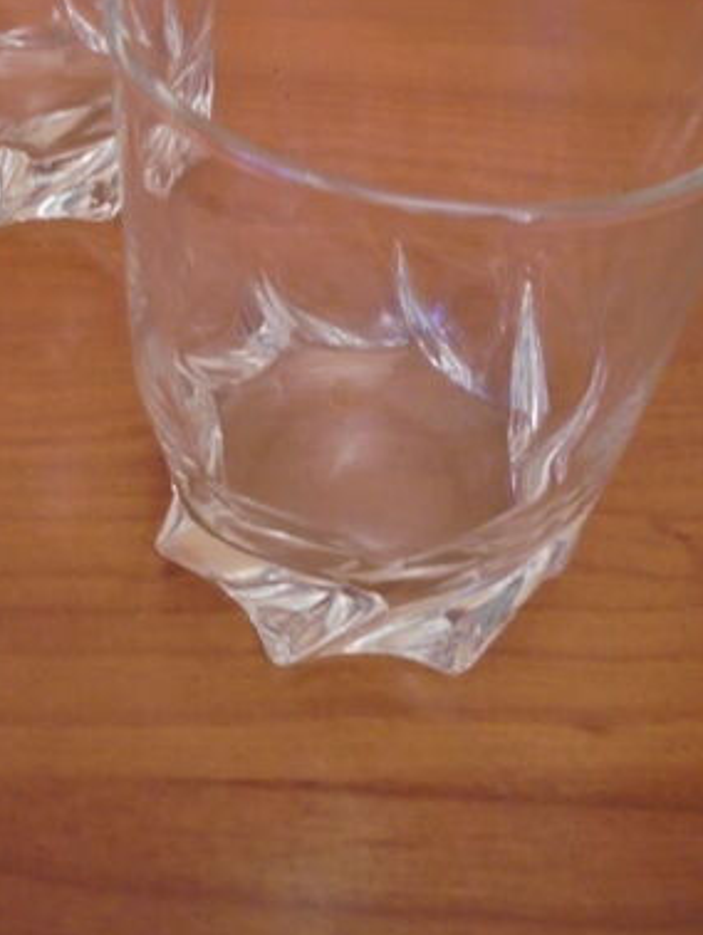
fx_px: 1190
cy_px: 168
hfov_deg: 32.7
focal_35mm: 44
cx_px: 250
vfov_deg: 40.9
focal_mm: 4.6
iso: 400
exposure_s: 1/8
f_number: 3.5
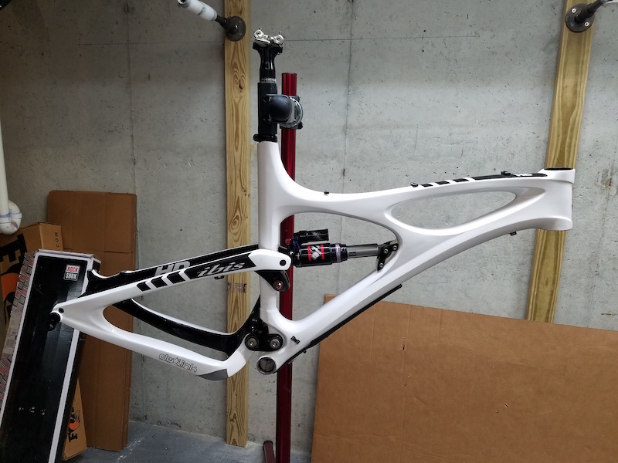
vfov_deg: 53.1
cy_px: 232
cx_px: 309
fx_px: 464
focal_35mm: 26
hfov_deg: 67.3
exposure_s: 1/60
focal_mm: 4.2
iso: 100
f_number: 1.7
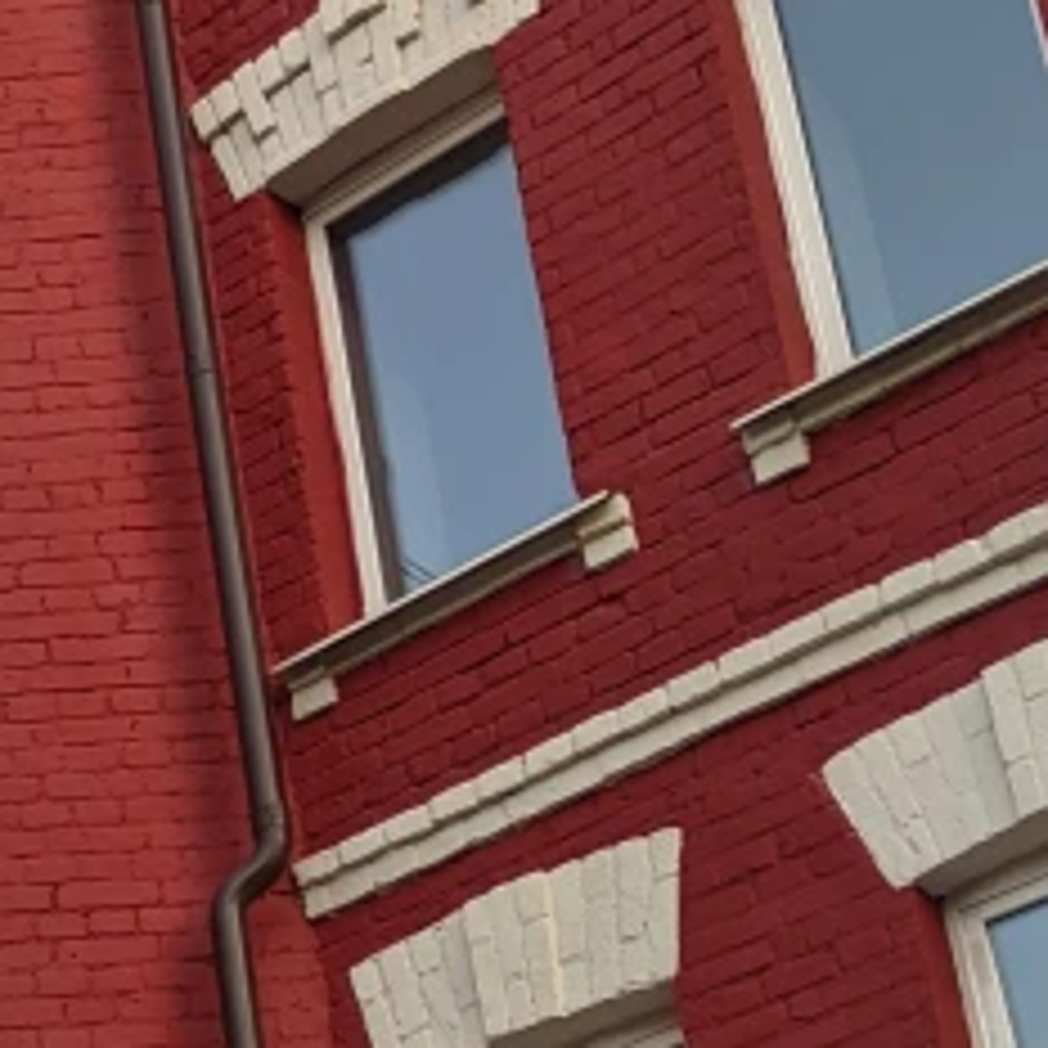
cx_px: -722
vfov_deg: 14.9
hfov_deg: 13.9
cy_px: 1174
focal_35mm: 114
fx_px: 3905
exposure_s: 1/100
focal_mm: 5.43
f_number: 1.89
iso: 101
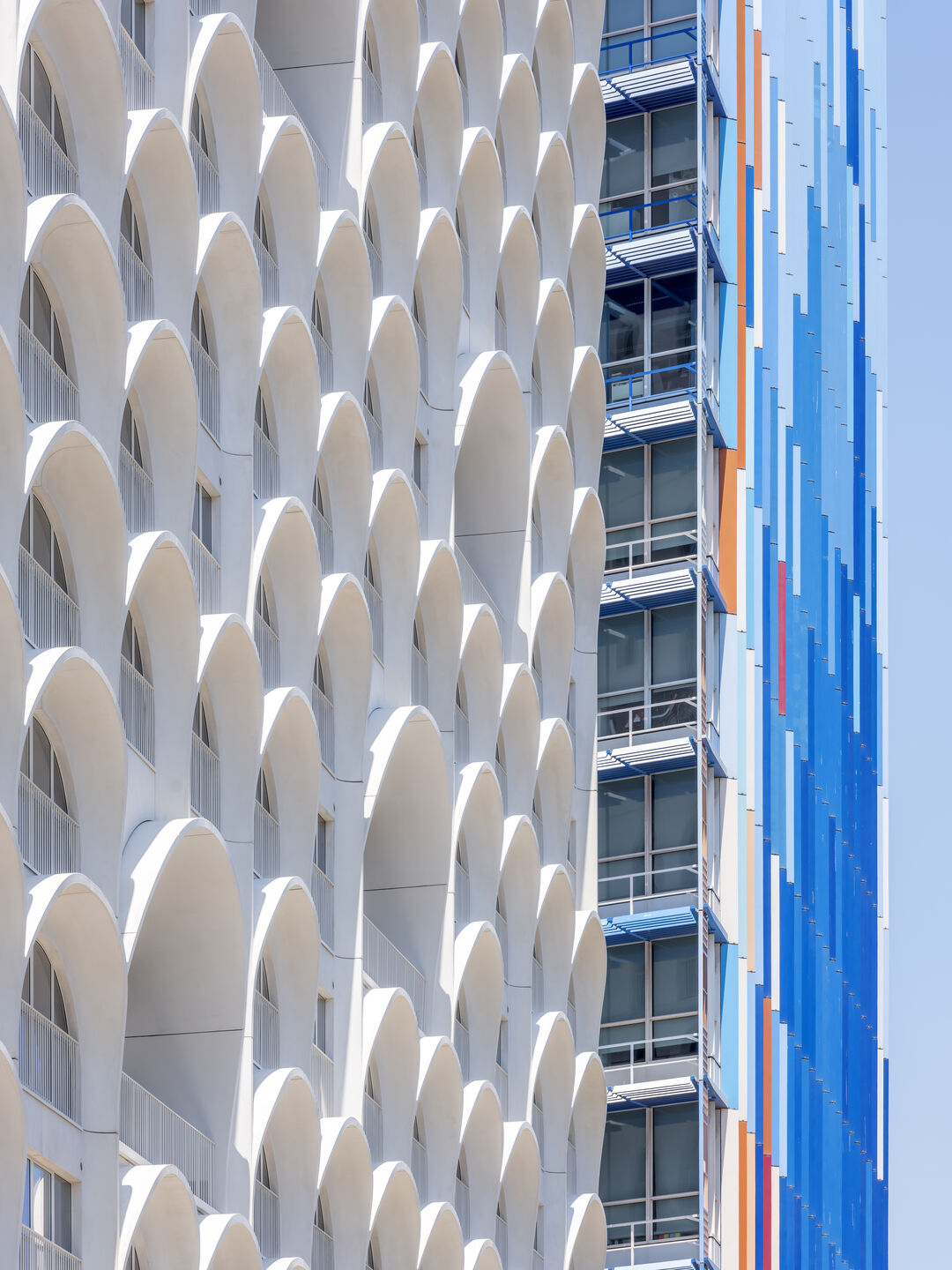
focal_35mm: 142
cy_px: 635
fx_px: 5207
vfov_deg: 13.9
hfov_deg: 10.4
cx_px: 476
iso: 250
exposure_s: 1/80
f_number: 16
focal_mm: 179.8
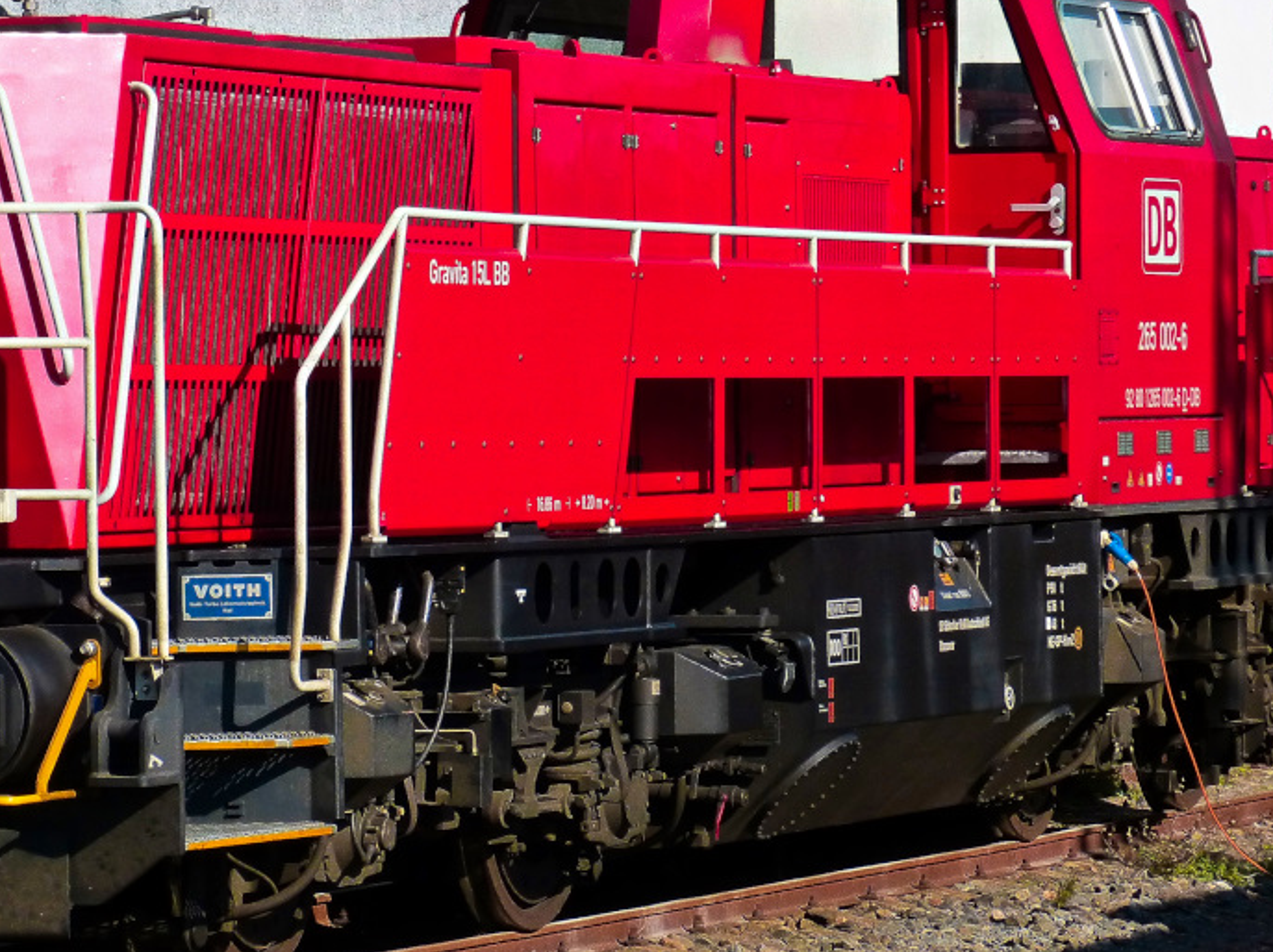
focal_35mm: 194
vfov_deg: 7.6
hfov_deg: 10.2
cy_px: 494
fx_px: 7128
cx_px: 319
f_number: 4
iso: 160
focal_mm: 20.1
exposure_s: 1/1300
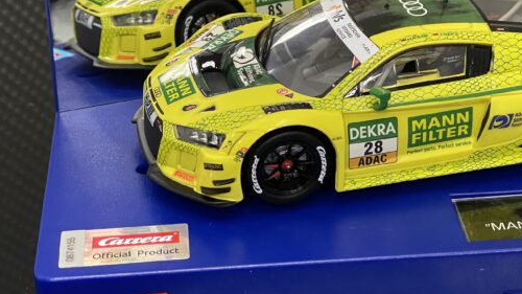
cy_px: 129
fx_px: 1204
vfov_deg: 13.9
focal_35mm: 87
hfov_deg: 24.2
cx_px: 392
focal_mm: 6
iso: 640
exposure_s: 1/60
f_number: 2
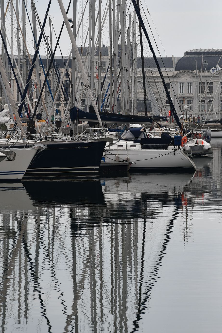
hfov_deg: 7.3
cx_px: 145
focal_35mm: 189
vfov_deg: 10.9
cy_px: 159
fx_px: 1749
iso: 100
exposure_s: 1/250
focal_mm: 85
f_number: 8
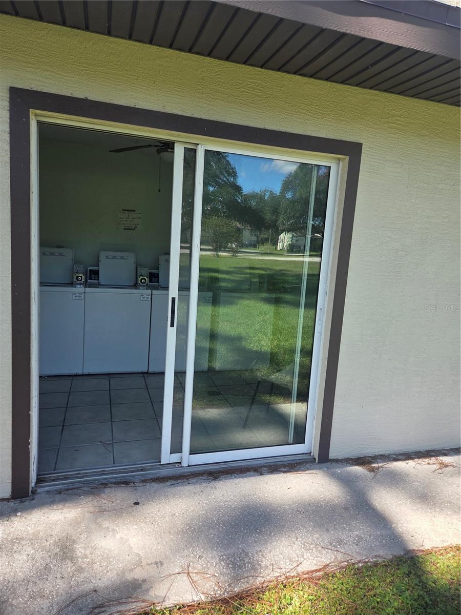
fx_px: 408
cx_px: 230
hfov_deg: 58.9
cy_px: 308
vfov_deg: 73.9
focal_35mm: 23
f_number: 1.8
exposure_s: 1/957
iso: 80
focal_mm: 5.4
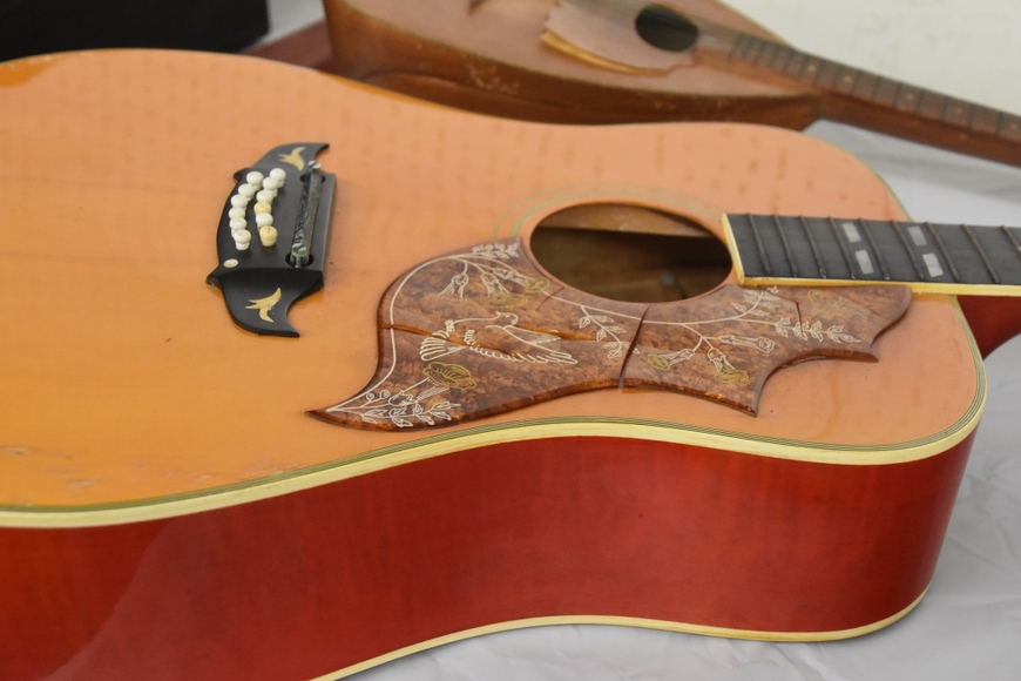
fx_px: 1489
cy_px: 340
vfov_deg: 25.8
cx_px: 510
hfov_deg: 37.9
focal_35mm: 52
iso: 3600
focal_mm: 35
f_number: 4.5
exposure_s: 1/60
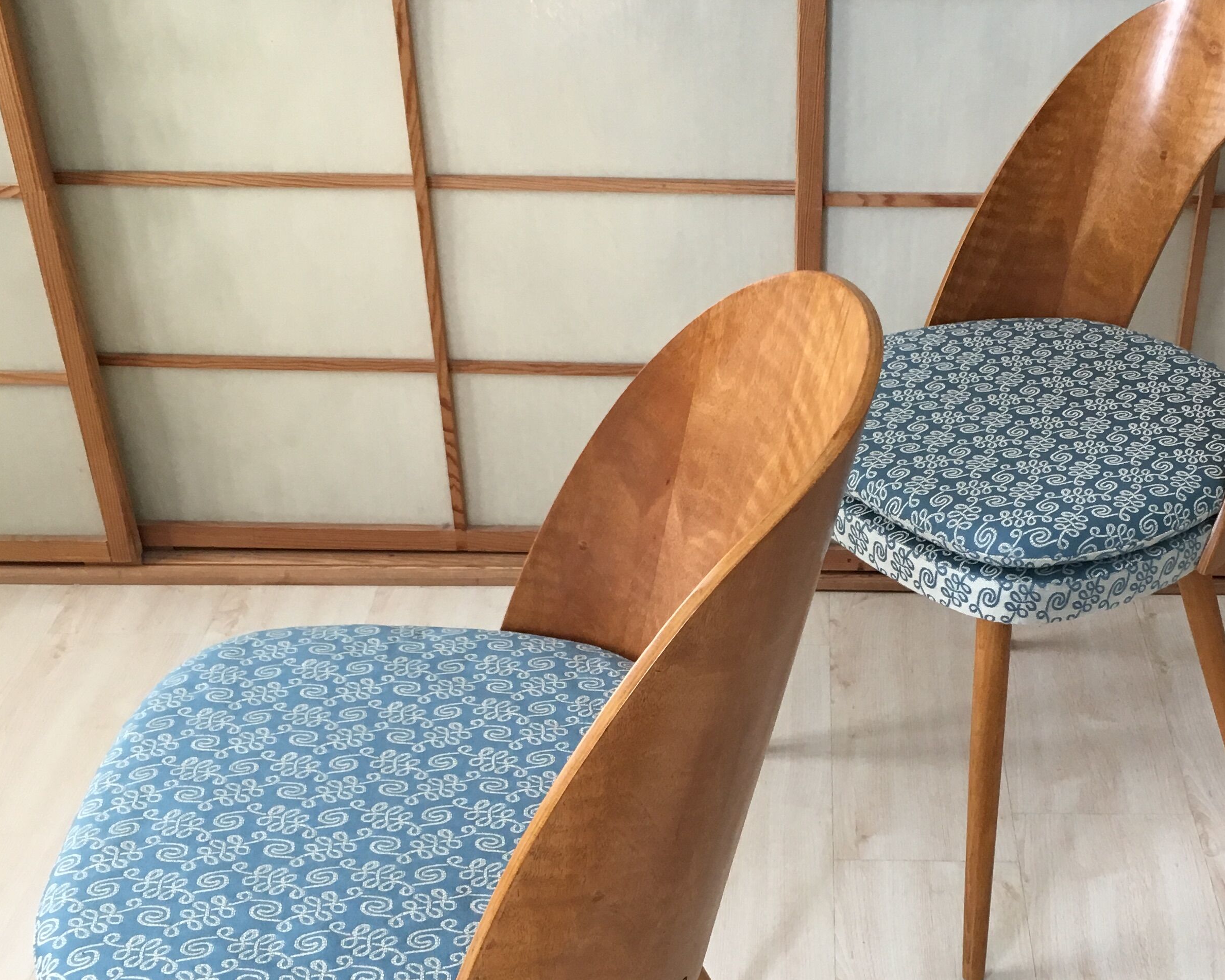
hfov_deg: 38.6
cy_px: 672
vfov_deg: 31.1
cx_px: 760
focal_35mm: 48
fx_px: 1740
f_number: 2.2
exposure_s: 1/33
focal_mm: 4.15
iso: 50
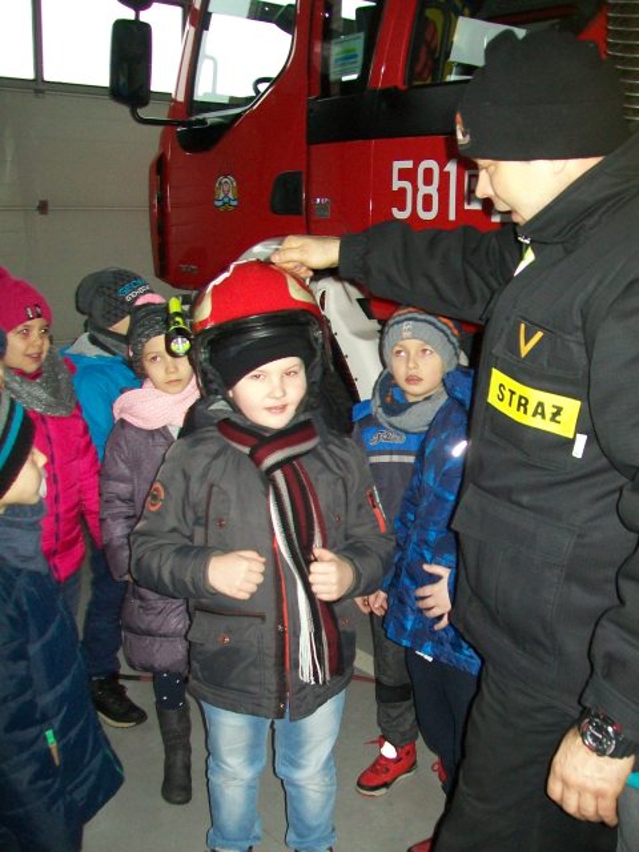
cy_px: 426
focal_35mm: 36
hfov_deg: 39.7
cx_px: 320
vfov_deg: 51.4
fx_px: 886
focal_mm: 6
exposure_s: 1/60
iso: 160
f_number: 2.7
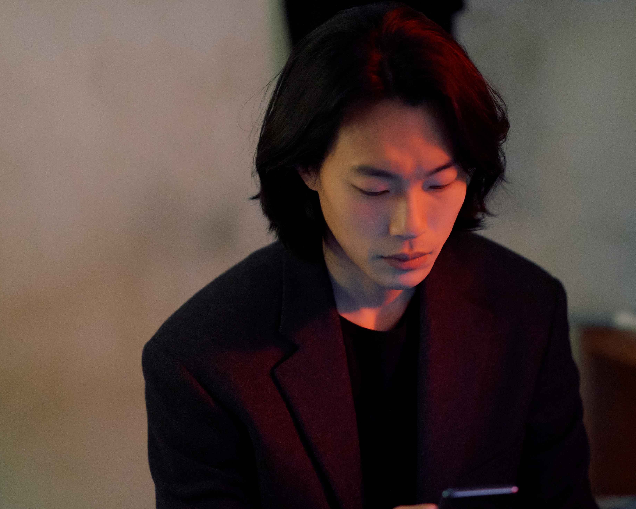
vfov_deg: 11.8
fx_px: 2466
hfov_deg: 14.7
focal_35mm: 131
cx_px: 438
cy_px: 328
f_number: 1.4
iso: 8000
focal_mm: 85
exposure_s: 1/125
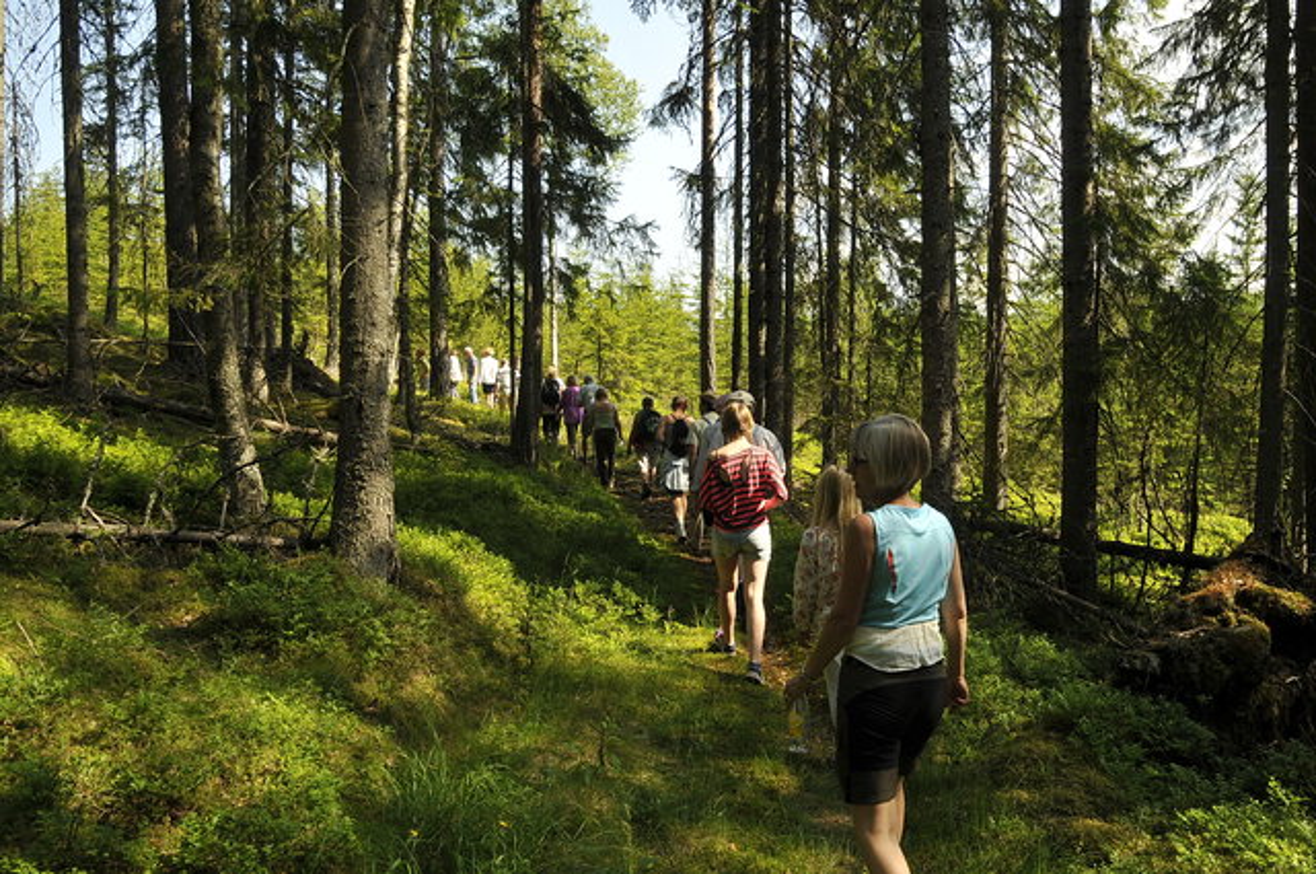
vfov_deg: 43.5
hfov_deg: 62.0
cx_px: 658
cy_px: 437
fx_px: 1095
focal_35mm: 30
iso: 250
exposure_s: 1/200
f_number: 8
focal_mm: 20
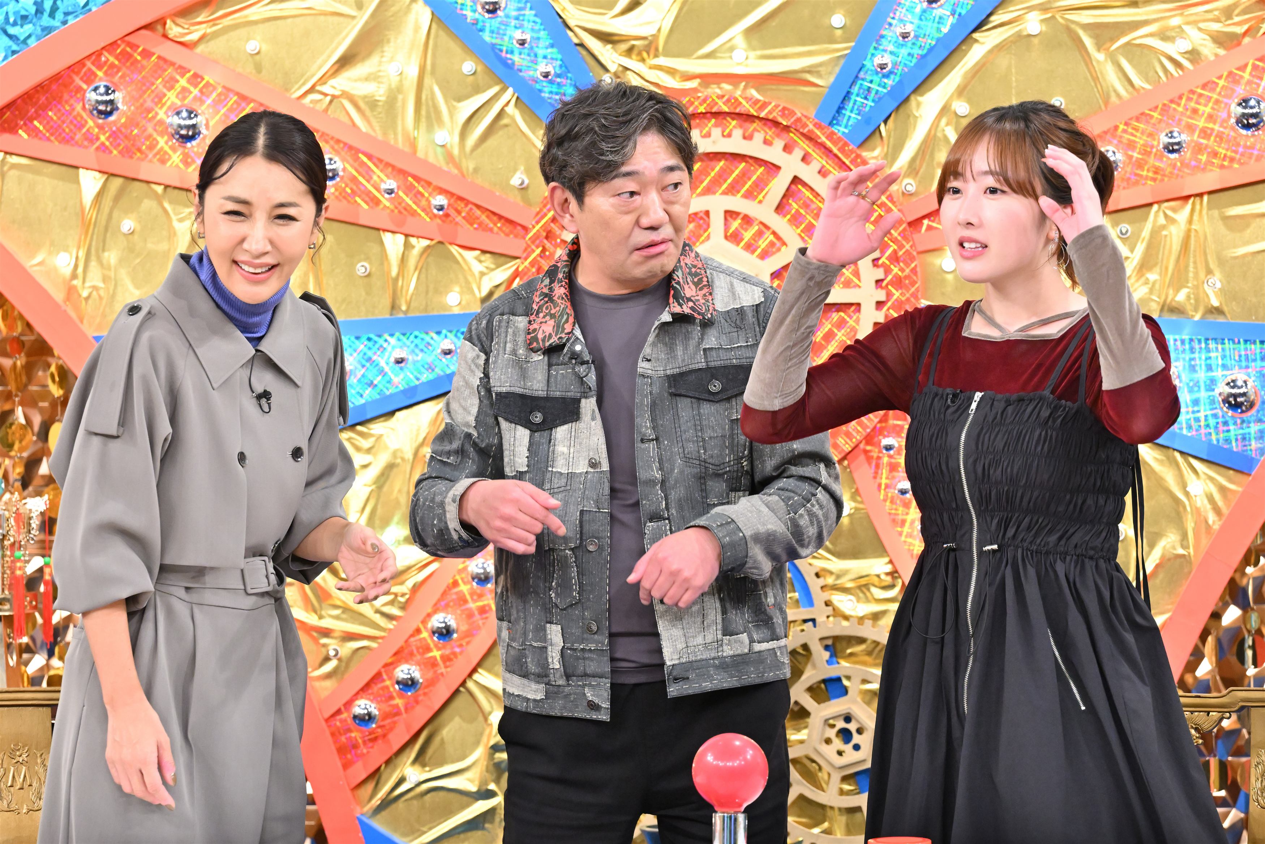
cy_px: 422
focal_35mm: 160
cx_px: 632
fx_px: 5622
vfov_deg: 8.6
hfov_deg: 12.8
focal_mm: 160
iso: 3200
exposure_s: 1/320
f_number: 4.5
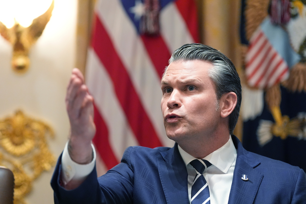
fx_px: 1275
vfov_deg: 9.1
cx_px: 153
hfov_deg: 13.7
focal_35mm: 150
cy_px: 102
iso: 5000
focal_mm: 150
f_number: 3.2
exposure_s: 1/250
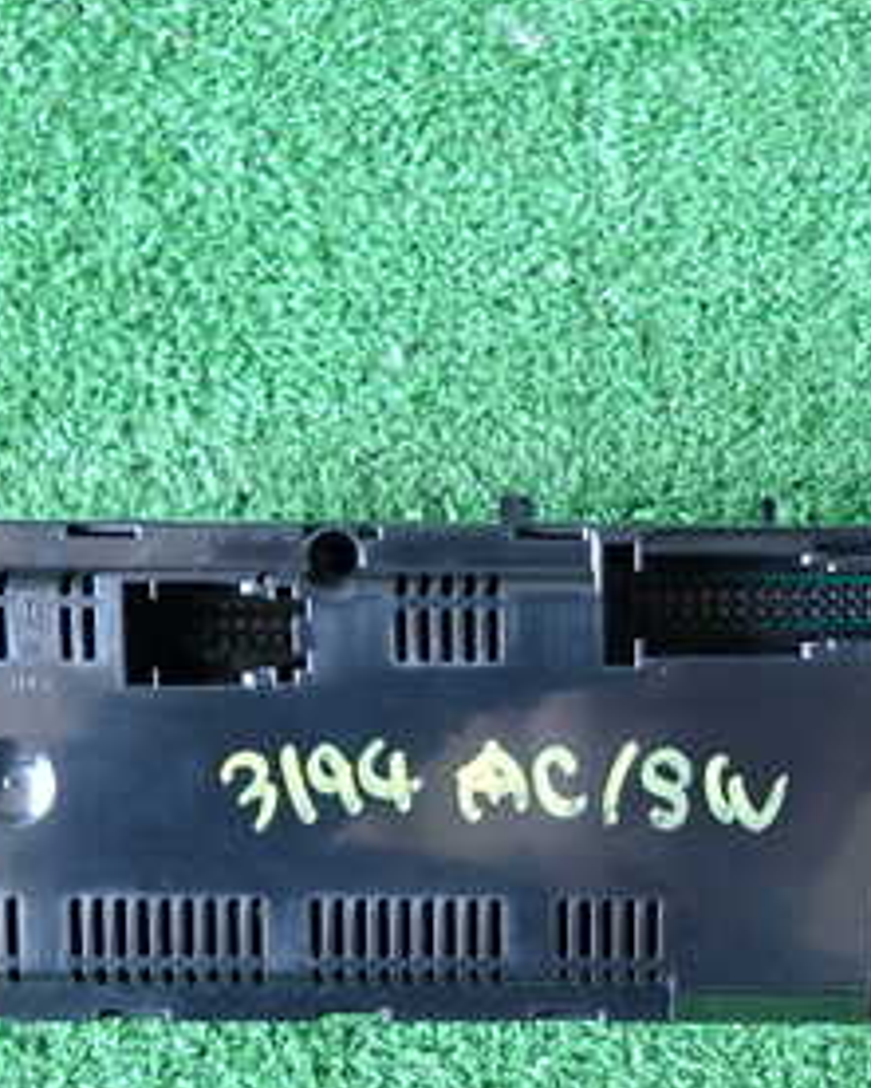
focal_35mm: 53
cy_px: 702
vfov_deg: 35.1
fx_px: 1707
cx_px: 745
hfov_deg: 27.8
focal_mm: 4.5
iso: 160
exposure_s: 1/60
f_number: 2
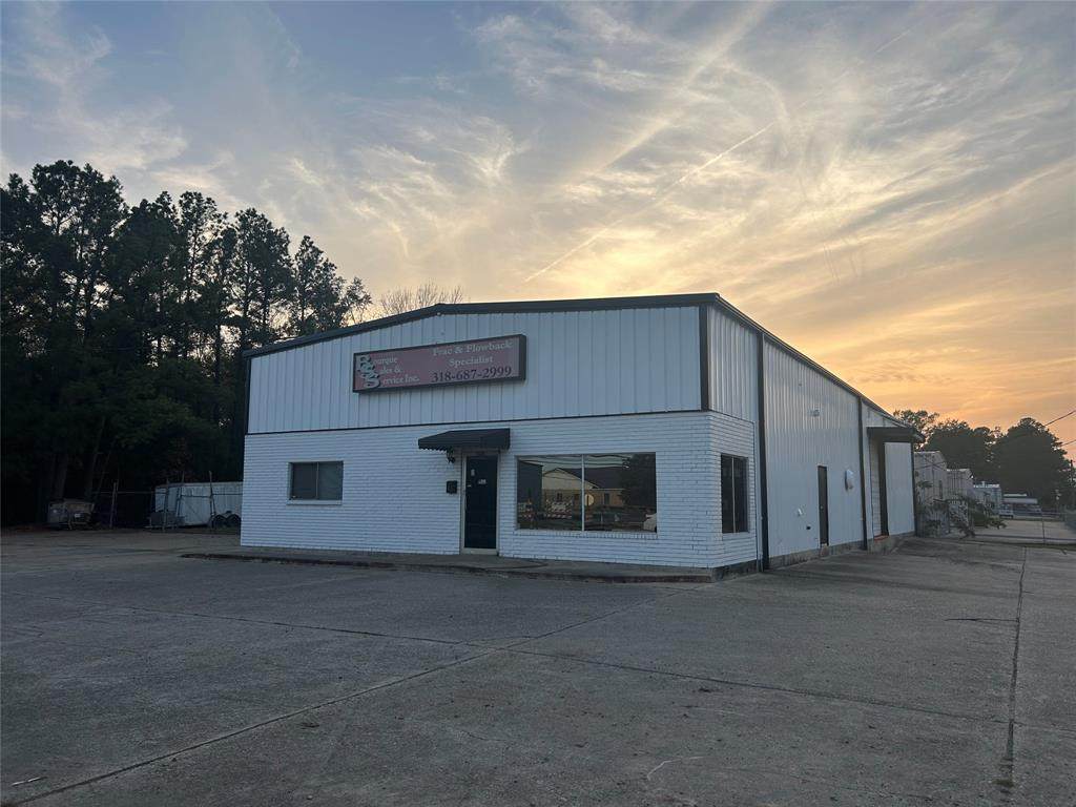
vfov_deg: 53.1
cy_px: 404
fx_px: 808
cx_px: 538
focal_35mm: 26
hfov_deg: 67.3
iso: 50
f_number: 1.5
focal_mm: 5.7
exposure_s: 1/902
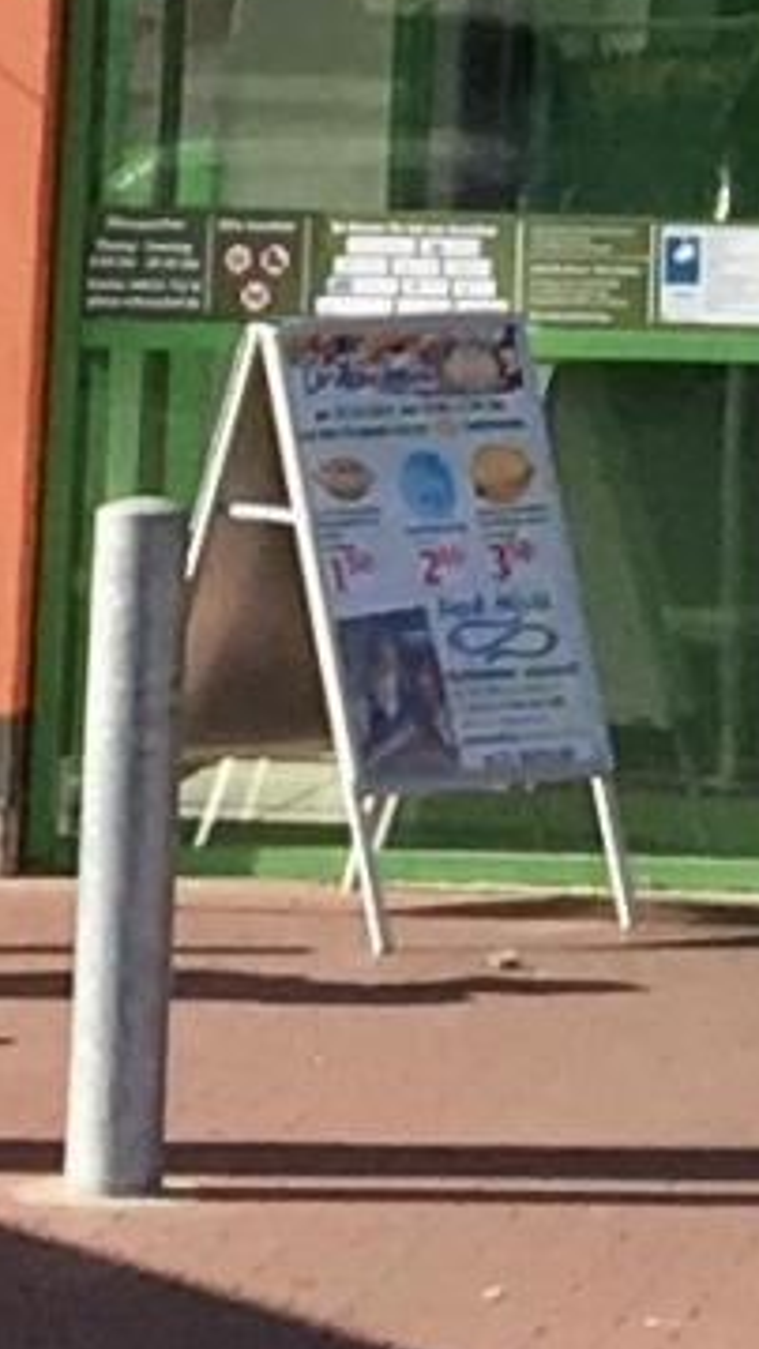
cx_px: 1281
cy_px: -1078
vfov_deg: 11.8
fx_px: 6045
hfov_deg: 7.0
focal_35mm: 169
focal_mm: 4.15
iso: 25
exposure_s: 1/1054
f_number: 2.2
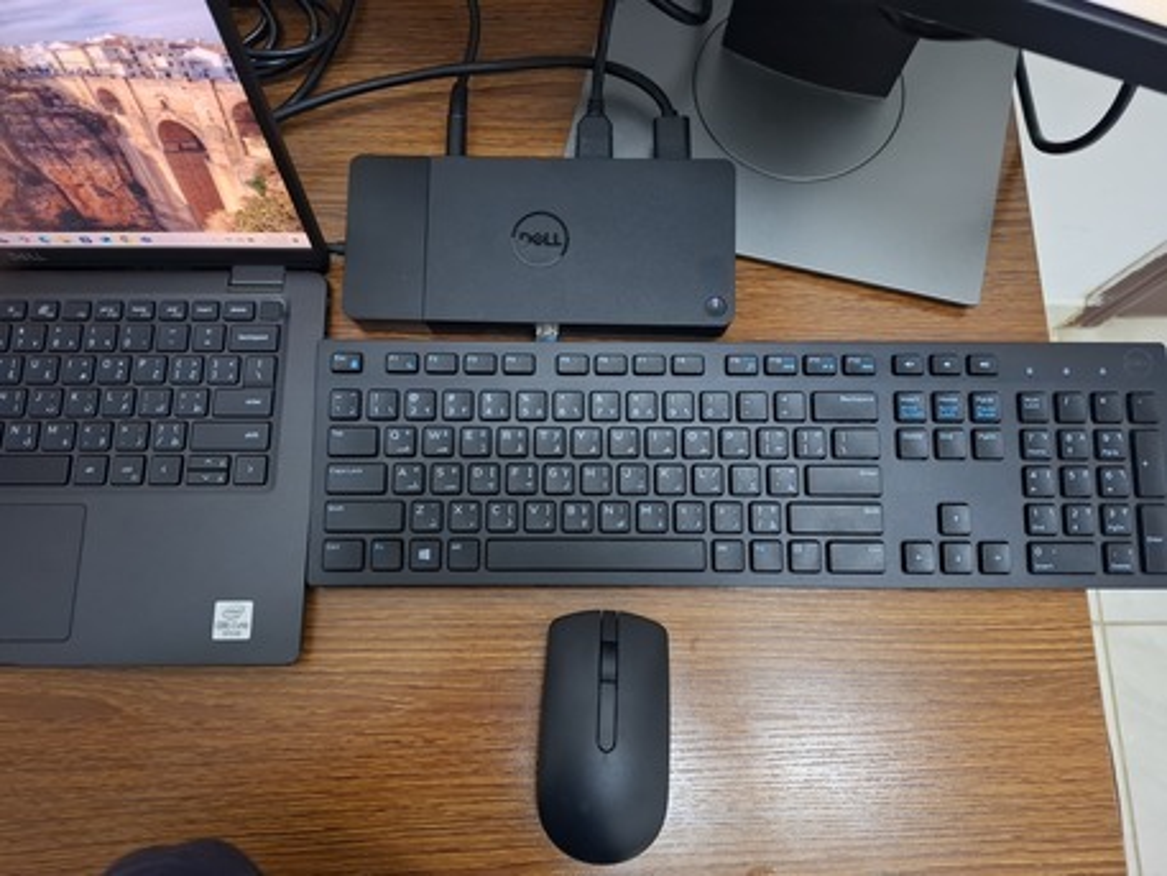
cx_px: 584
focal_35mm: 23
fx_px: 776
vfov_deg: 58.9
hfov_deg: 73.9
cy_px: 438
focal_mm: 5.54
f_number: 1.8
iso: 320
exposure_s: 1/30
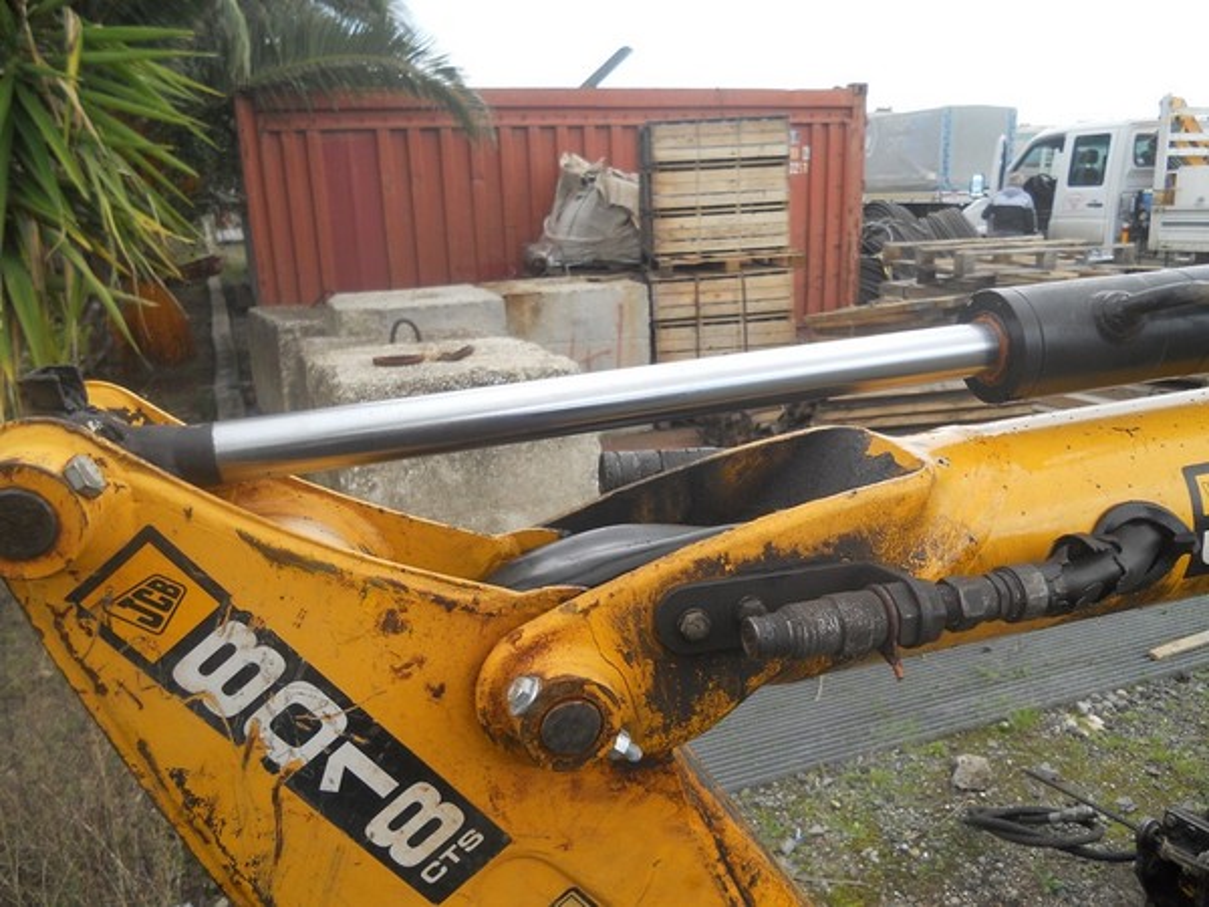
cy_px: 454
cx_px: 604
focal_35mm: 27
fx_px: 943
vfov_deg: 51.4
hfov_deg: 65.3
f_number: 3.2
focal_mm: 4.9
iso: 80
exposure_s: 1/200
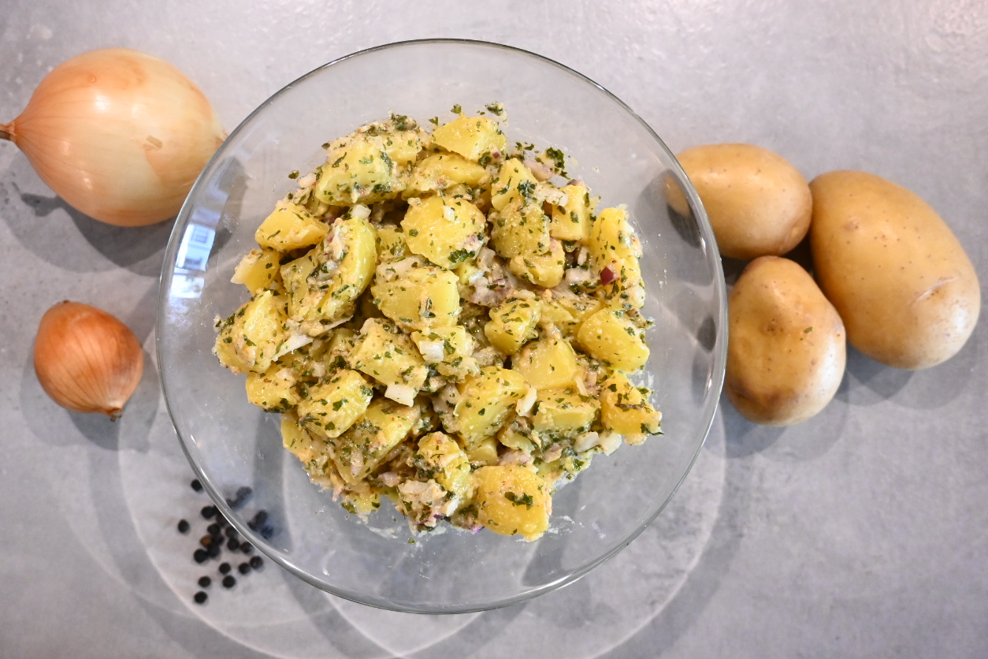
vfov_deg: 42.3
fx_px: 851
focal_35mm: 31
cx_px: 440
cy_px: 324
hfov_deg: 60.1
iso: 2000
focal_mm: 16
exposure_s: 1/125
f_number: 3.5
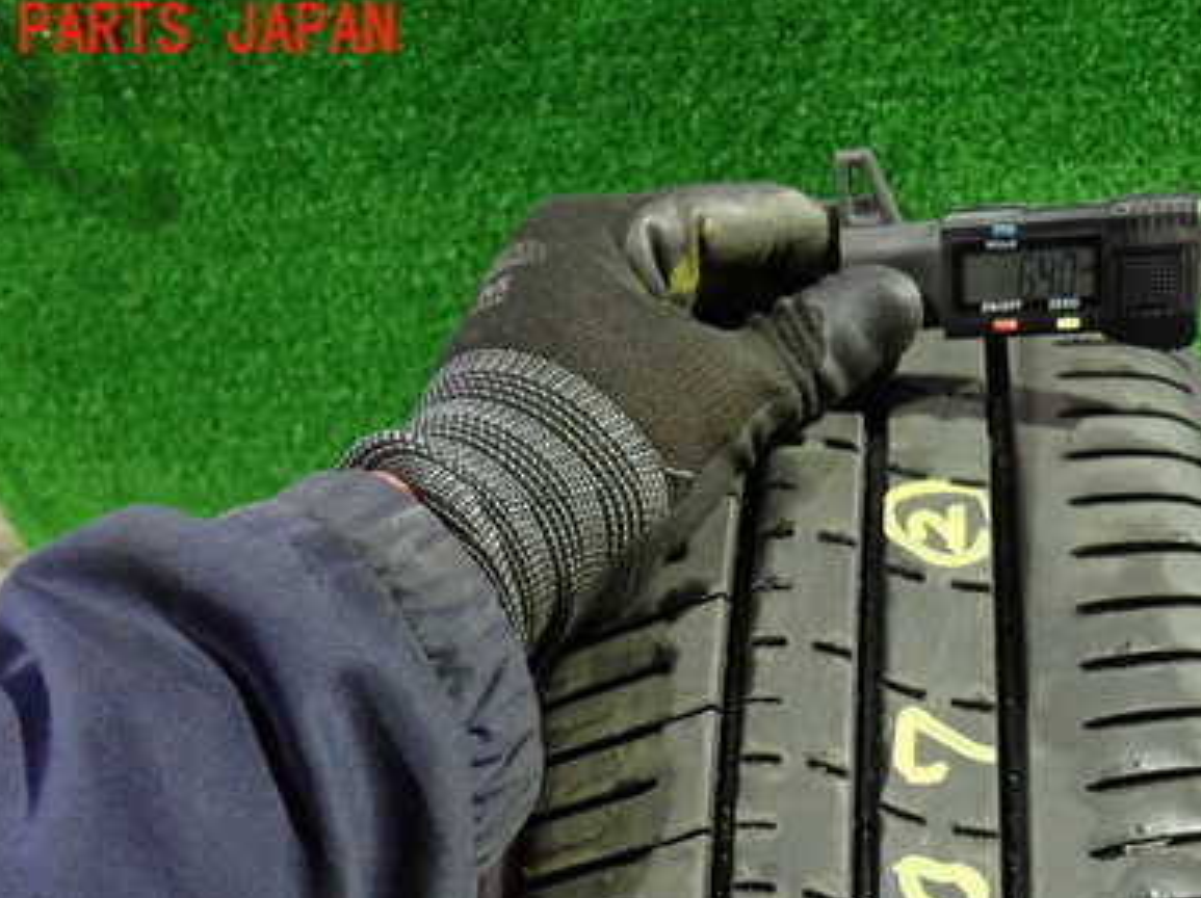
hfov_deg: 47.4
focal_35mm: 39
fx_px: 1352
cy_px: 695
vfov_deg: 35.8
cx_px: 764
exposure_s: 1/25
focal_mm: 4.5
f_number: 2
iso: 800
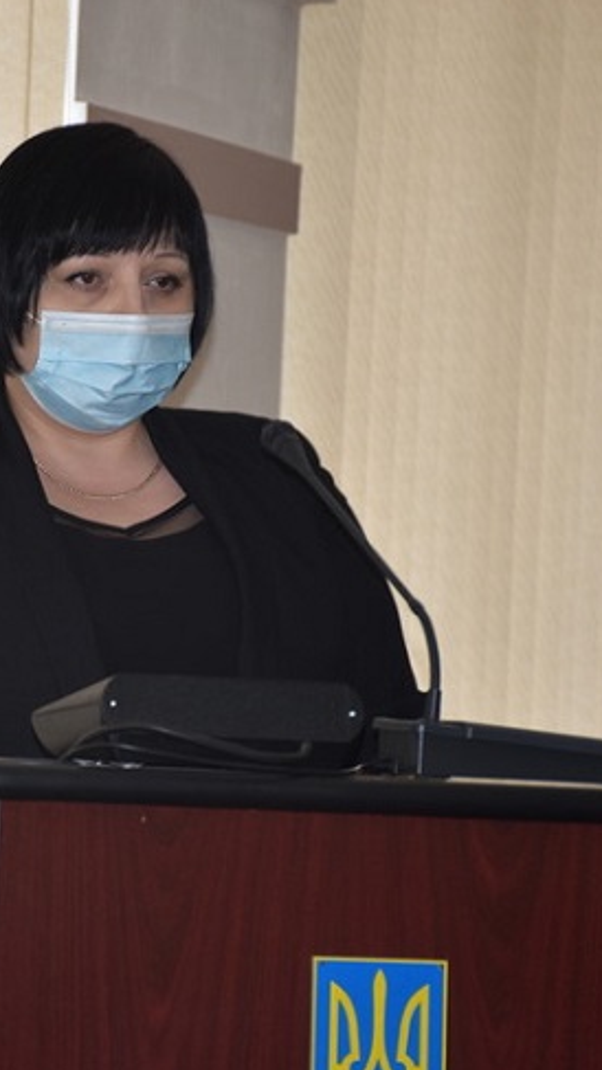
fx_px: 6214
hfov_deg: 5.5
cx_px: 19
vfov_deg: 9.8
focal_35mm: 219
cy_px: 544
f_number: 5.6
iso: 250
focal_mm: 90
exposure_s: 1/125
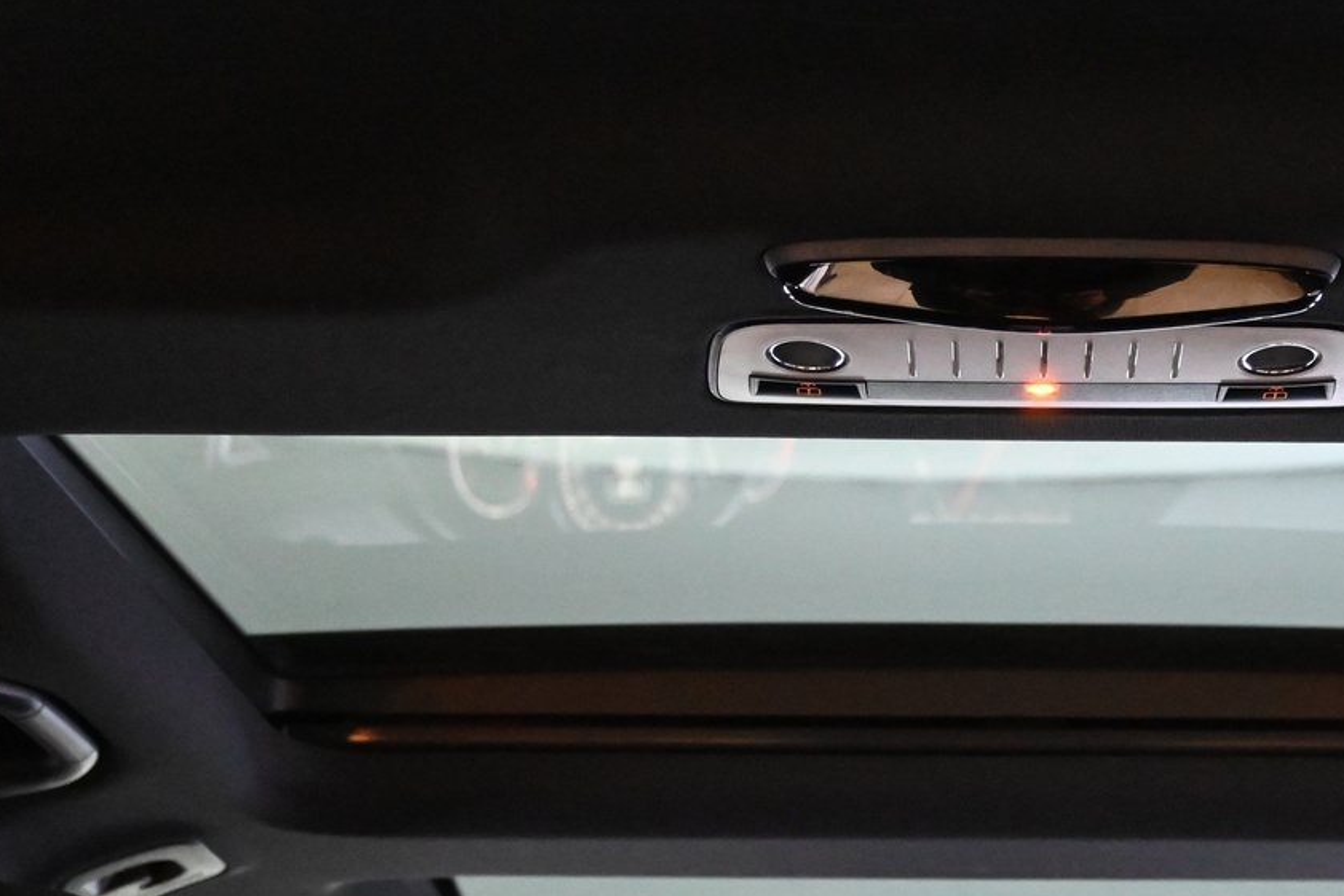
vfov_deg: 17.9
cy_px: 804
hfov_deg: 26.6
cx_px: 1026
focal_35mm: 75
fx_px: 2801
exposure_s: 1/40
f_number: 4.5
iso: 7200
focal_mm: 26
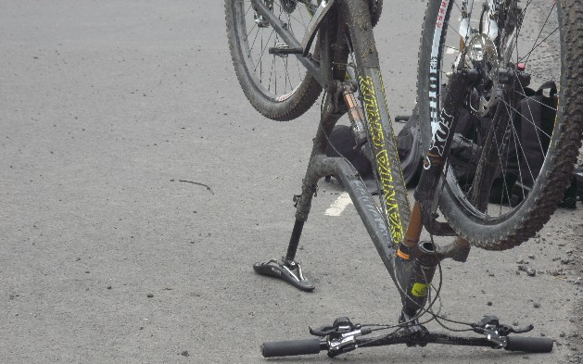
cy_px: 133
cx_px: 338
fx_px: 1636
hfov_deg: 20.2
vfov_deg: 12.7
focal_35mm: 103
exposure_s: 1/180
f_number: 4.4
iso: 80
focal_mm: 15.4
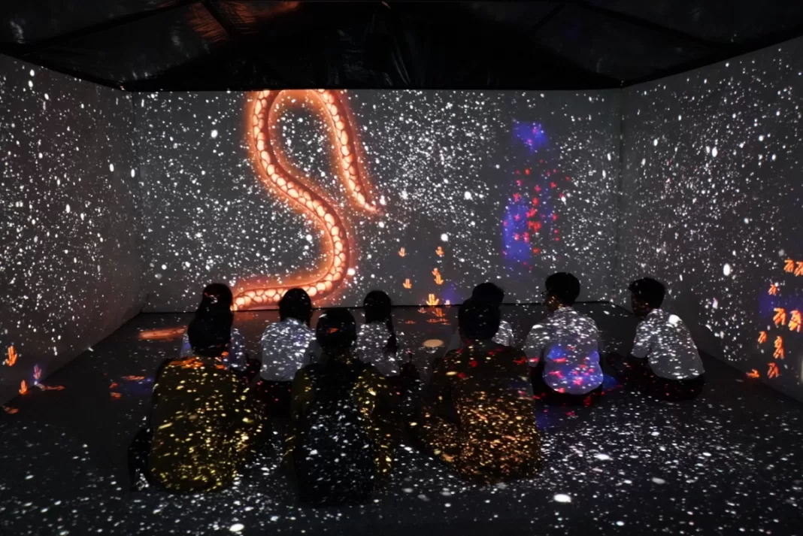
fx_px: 625
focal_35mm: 28
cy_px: 268
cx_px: 402
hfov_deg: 65.5
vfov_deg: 46.4
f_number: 3.5
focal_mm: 28
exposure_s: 1/30
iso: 12800
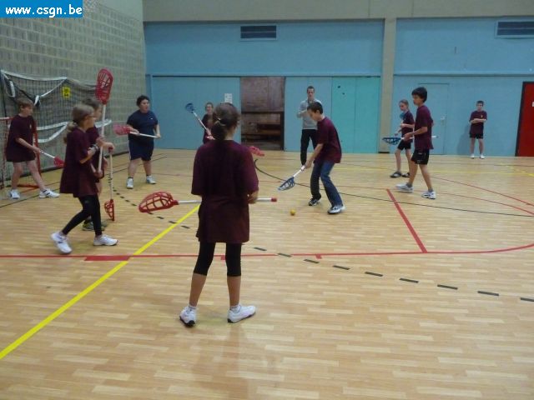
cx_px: 267
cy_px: 200
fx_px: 463
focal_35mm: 30
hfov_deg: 60.0
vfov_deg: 46.8
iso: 800
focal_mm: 5
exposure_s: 1/50
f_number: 3.4
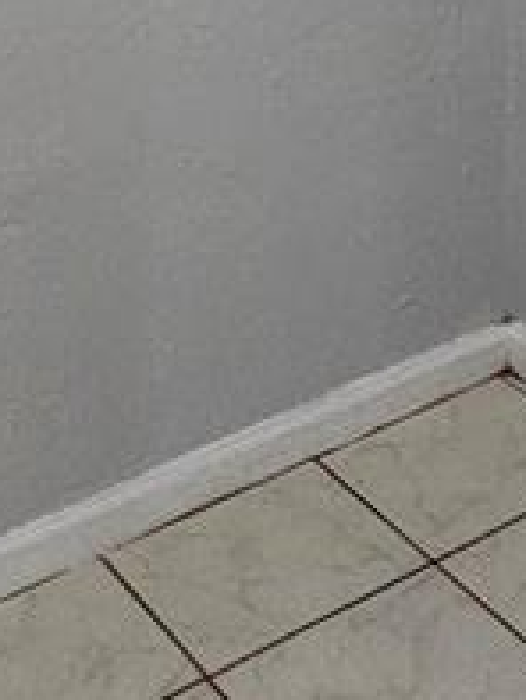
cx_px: 270
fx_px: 1599
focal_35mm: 79
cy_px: -458
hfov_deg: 18.7
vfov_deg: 19.9
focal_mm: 2.2
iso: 320
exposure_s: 1/100
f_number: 2.2
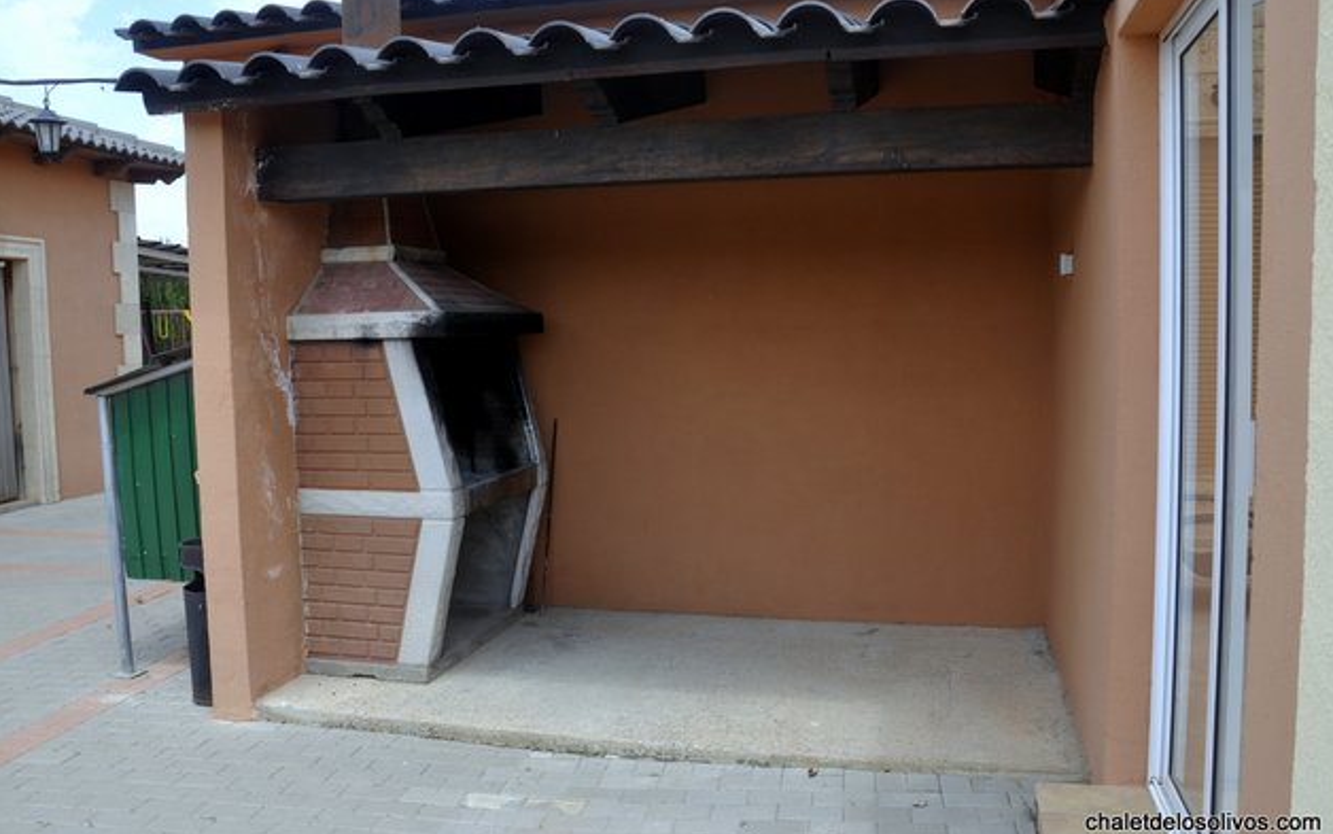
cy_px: 411
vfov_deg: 44.6
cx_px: 675
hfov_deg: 66.4
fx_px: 1018
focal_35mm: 28
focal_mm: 18
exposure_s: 1/80
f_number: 9
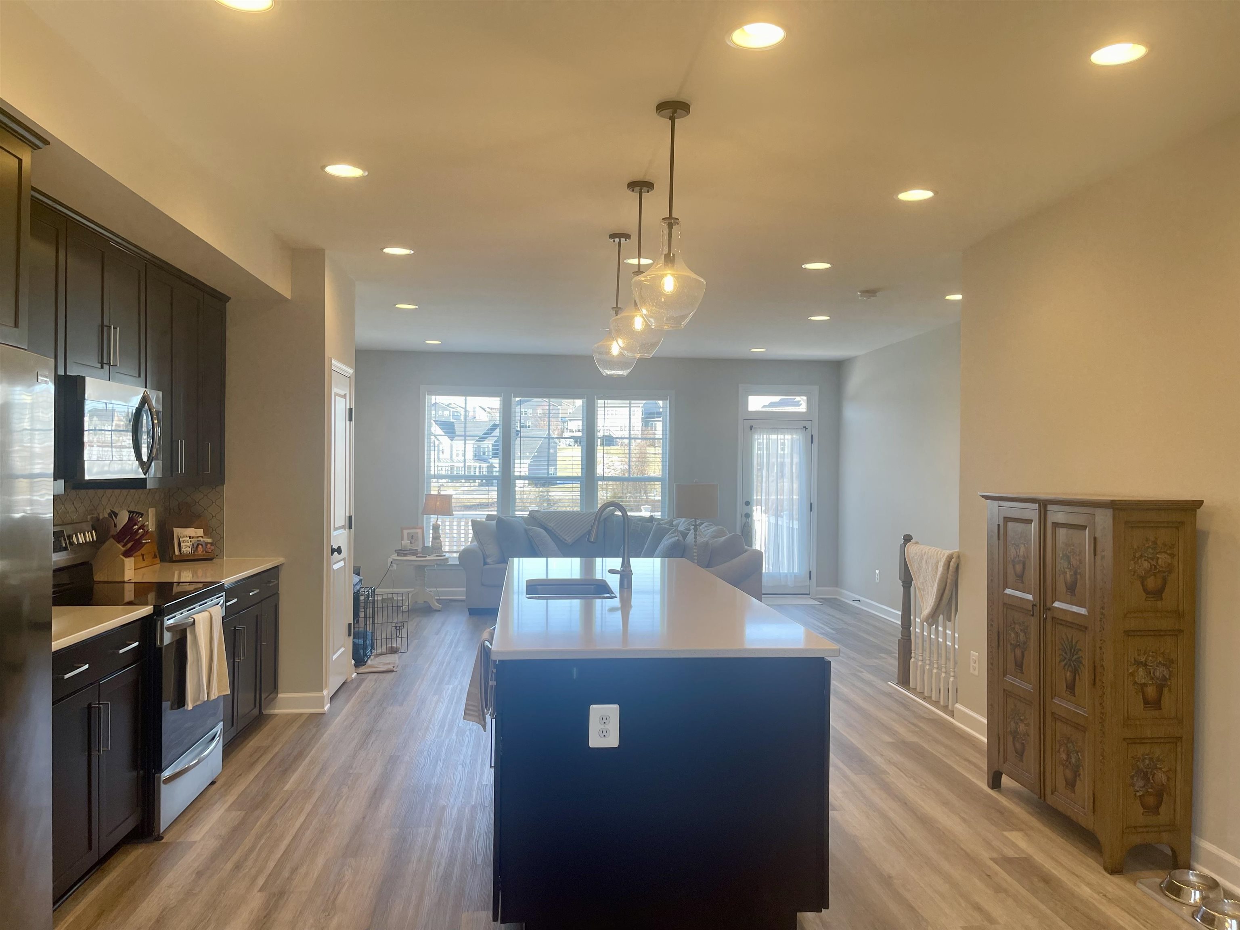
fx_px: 896
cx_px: 620
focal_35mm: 25
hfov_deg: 69.4
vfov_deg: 54.9
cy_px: 465
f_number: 1.6
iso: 40
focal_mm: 5.1
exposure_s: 1/120
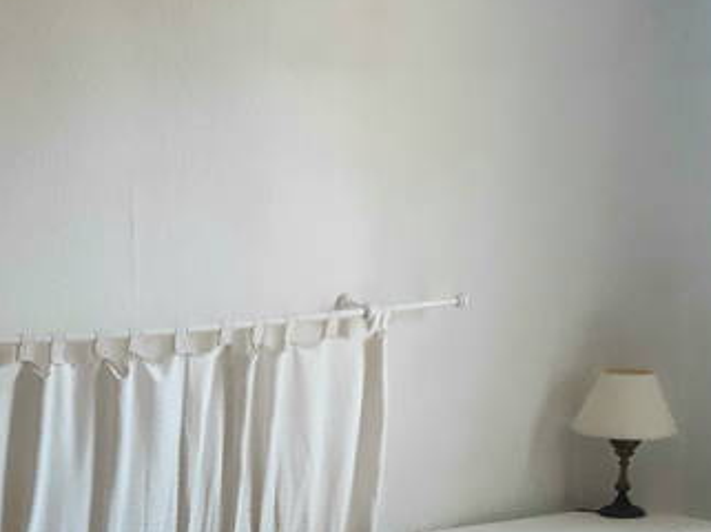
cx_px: 58
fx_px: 1313
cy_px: 559
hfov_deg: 29.0
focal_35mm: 64
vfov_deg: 21.9
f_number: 1.7
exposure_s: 1/50
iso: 64
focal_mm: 3.92
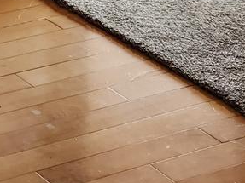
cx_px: -291
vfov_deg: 7.7
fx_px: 1160
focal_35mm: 164
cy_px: -394
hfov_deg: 10.7
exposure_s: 1/120
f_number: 1.8
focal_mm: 5.4
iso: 100
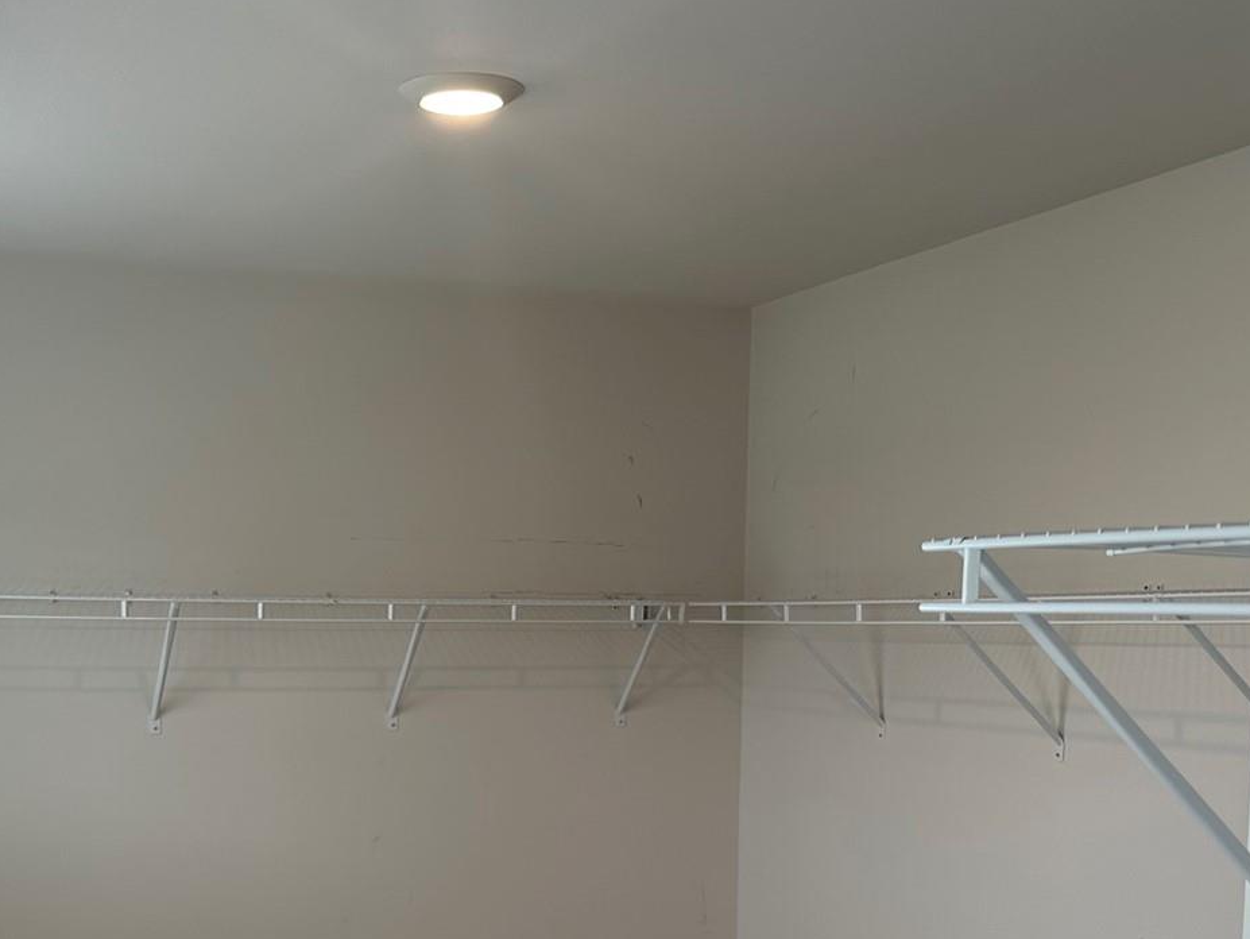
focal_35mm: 53
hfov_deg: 36.0
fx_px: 1915
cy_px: 815
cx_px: 469
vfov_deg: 26.8
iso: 50
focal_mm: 6.86
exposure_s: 1/120
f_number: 1.78
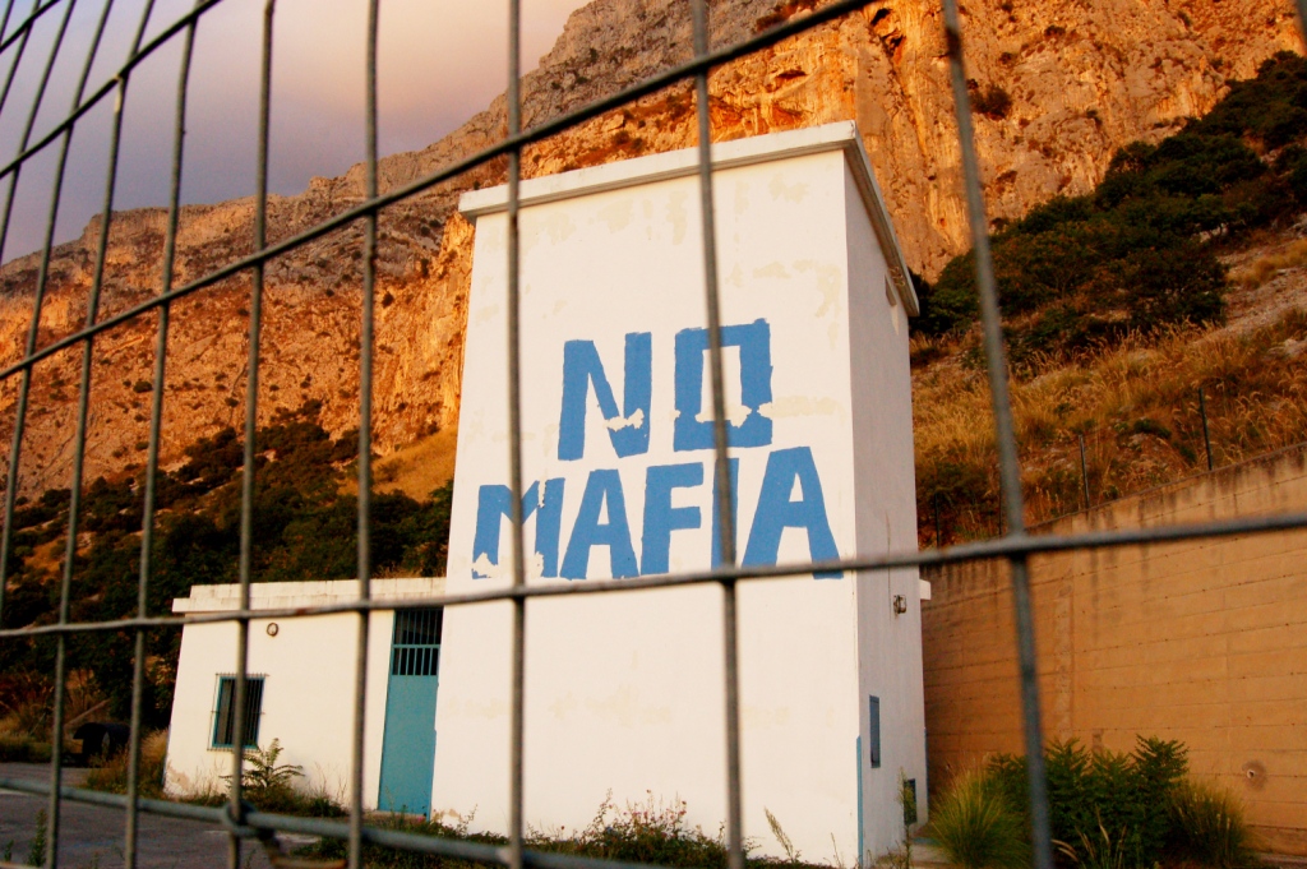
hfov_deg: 67.4
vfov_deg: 47.9
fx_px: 979
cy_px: 434
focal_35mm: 27
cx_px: 654
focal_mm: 18
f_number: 11
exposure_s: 1/200
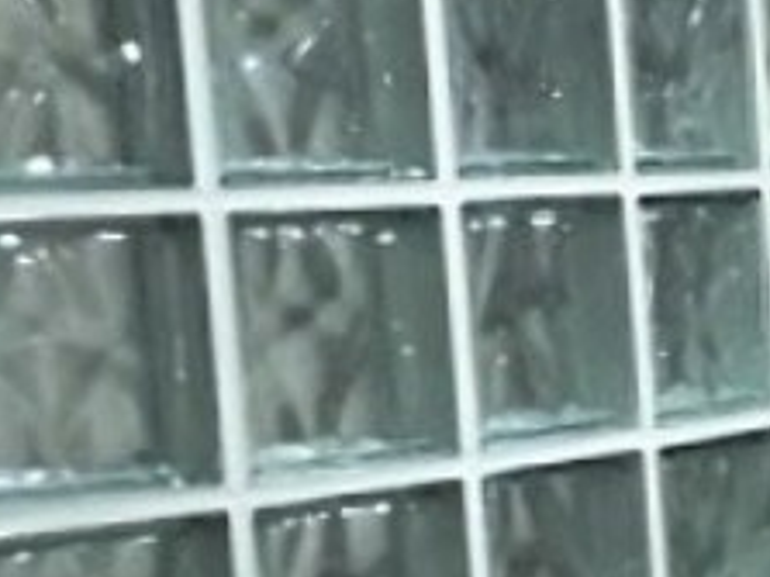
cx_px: 1713
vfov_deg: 11.4
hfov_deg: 12.6
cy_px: 579
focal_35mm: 129
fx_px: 2868
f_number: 1.9
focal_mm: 3.6
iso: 320
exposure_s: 1/15
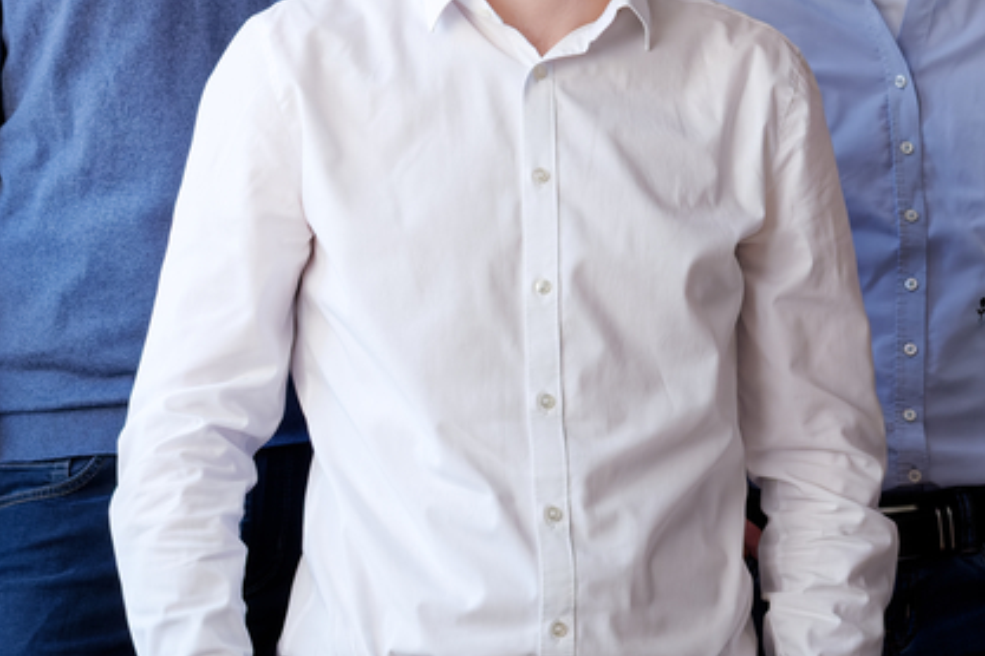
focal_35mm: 148
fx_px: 4049
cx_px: 703
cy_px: -27
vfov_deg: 9.2
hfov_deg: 13.8
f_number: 4
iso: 1250
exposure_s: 1/180
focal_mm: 33
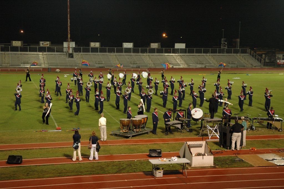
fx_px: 520
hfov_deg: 30.5
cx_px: 142
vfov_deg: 20.6
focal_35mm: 66
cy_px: 94
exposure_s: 1/60
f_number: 2.8
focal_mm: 44
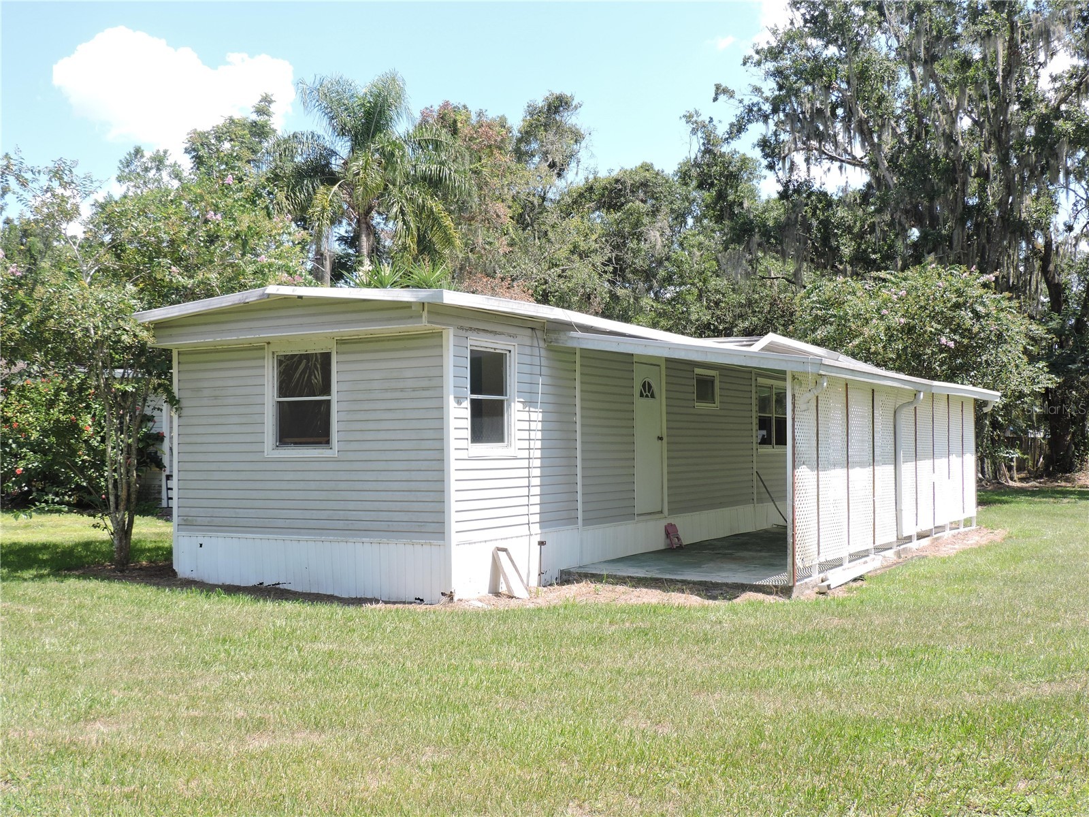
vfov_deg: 36.0
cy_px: 408
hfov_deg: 46.8
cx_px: 544
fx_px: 1258
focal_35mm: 40
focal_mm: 7.1
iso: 100
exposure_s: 1/400
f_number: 3.3
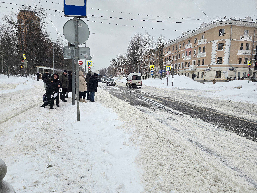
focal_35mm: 23
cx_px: 128
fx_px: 171
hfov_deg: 73.9
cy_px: 96
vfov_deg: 58.9
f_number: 1.7
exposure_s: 1/323
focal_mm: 6.3
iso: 12
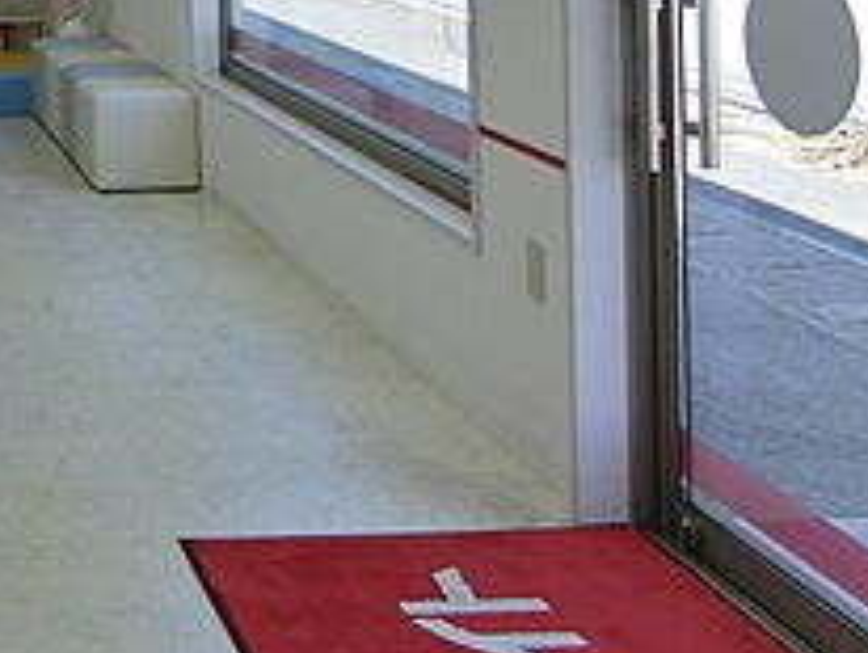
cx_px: -244
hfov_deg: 27.5
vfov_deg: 23.0
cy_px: -110
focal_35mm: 59
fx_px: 1481
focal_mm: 4.06
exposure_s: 1/250
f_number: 2.7
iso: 80
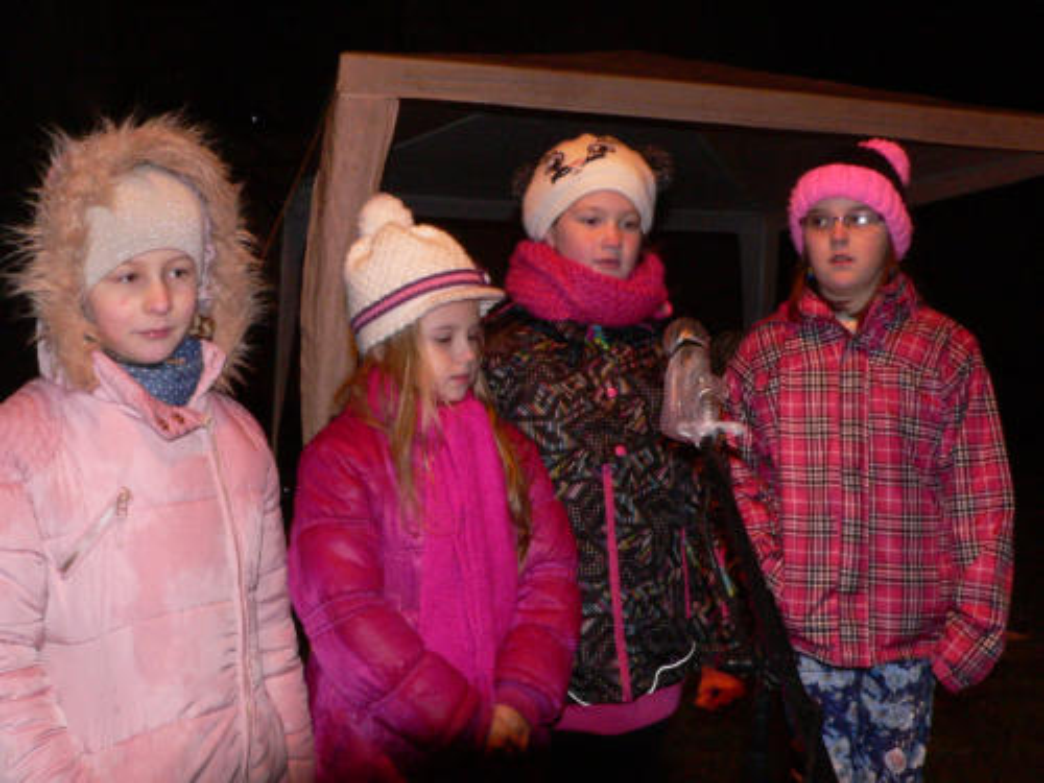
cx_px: 522
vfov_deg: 39.7
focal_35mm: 36
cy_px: 392
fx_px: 1086
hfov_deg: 51.4
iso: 400
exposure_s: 1/60
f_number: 8
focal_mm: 6
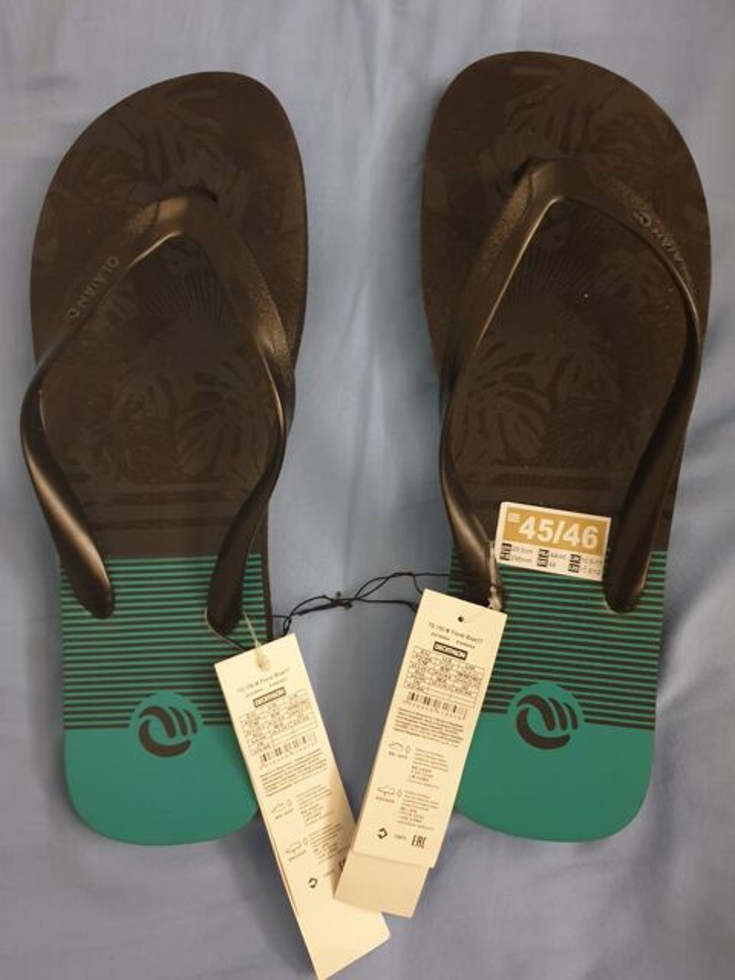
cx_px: 368
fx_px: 736
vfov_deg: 67.3
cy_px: 490
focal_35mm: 26
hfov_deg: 53.1
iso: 320
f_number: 1.5
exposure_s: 1/13
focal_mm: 4.3
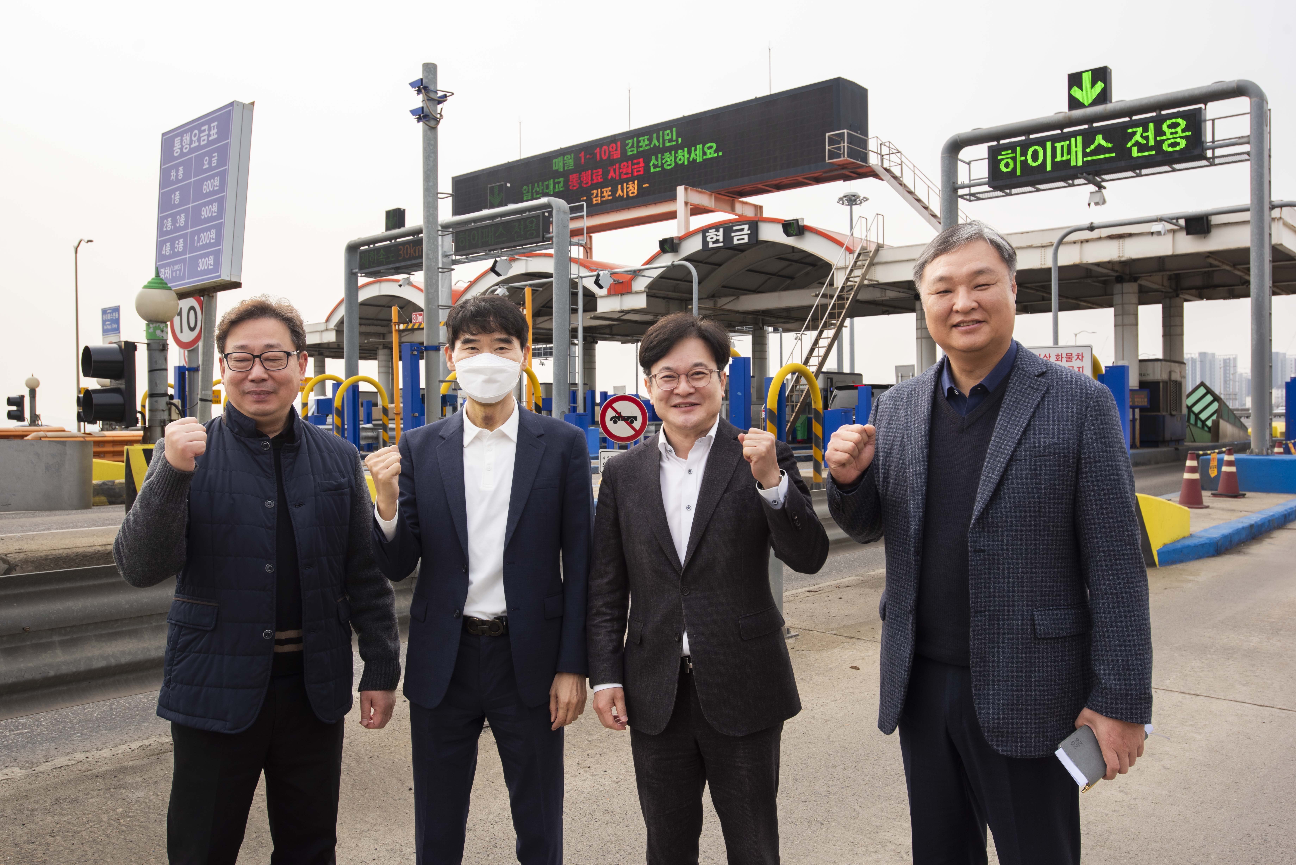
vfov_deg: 45.0
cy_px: 432
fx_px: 1044
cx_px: 648
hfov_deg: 63.6
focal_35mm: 29
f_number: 8
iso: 100
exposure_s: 1/250
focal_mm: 29
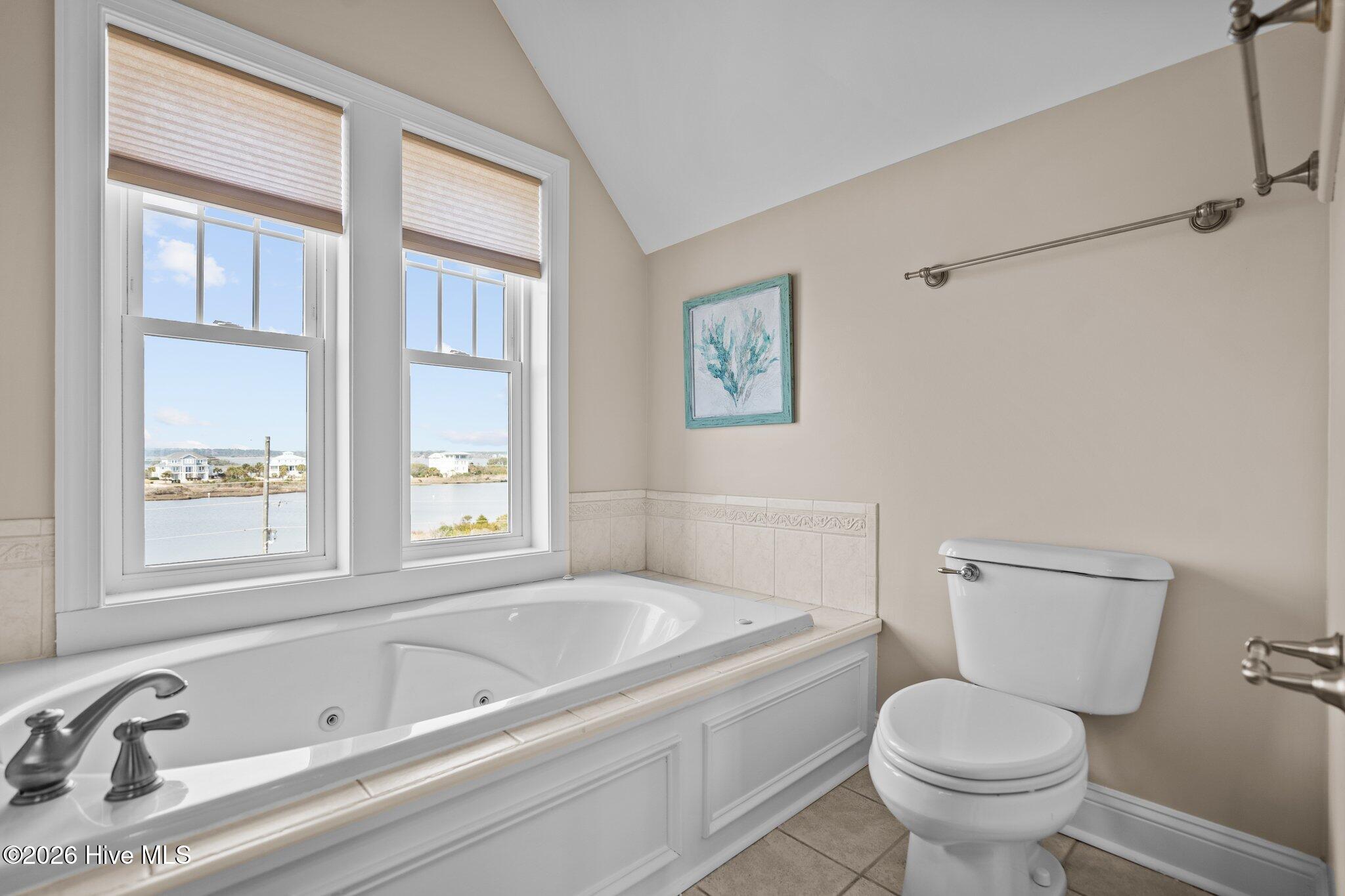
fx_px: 598
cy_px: 448
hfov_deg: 96.7
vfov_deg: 73.7
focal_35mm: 16
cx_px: 672
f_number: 4
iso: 320
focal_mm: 16
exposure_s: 1/40
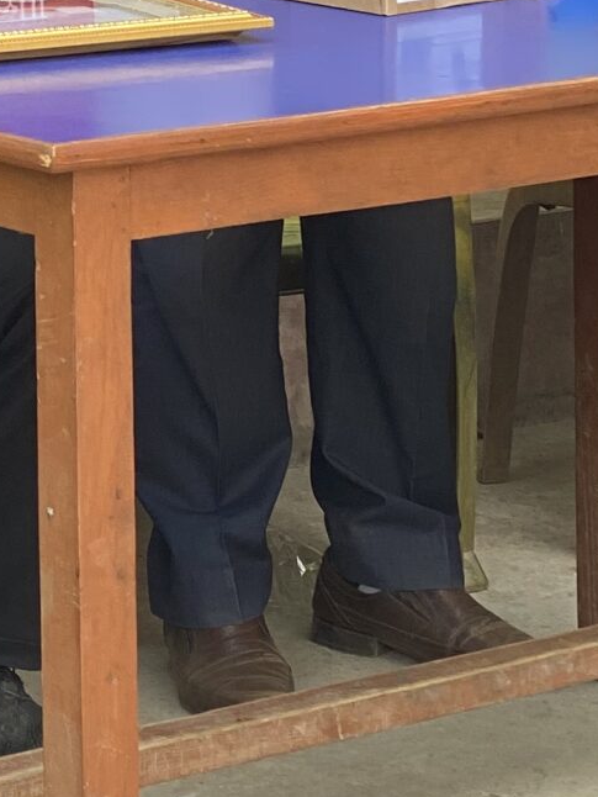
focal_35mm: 206
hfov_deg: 7.1
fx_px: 4742
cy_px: -215
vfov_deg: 9.4
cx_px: -372
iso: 20
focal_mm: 6
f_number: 2
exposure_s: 1/300
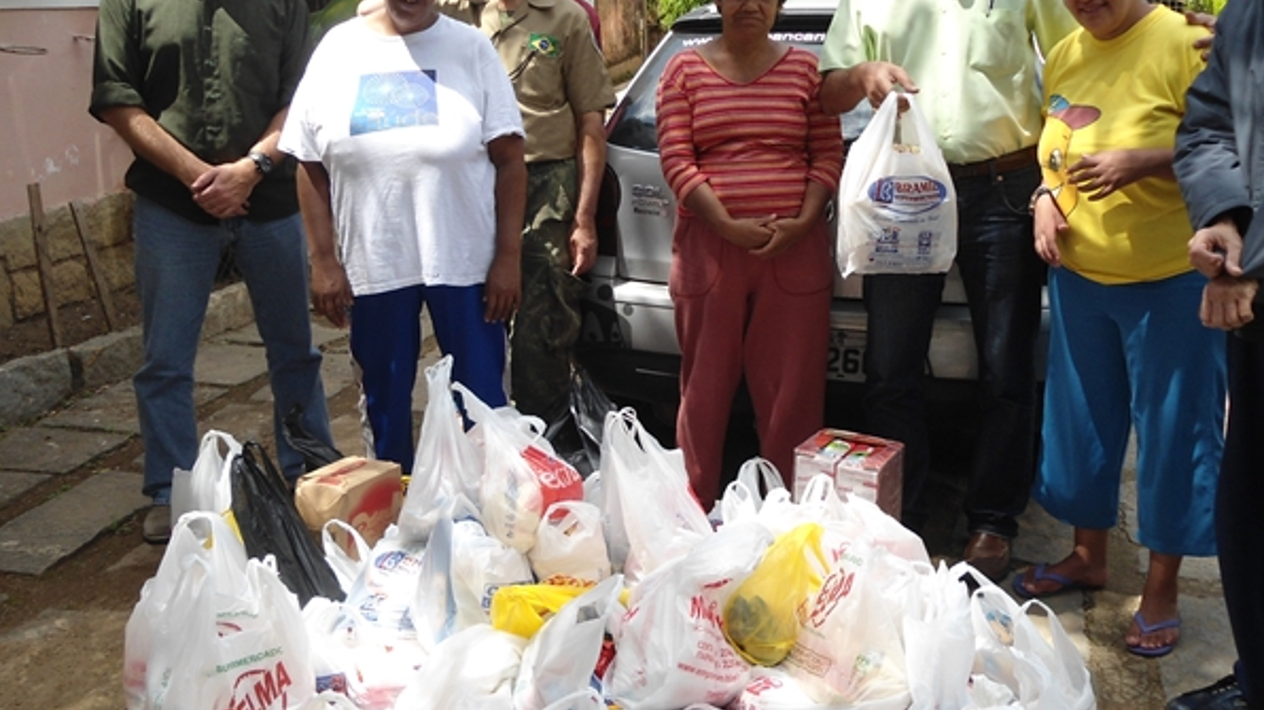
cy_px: 345
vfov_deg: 31.2
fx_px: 1273
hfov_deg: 52.6
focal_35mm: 38
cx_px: 723
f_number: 2.8
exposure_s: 1/640
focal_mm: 4.7
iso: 80
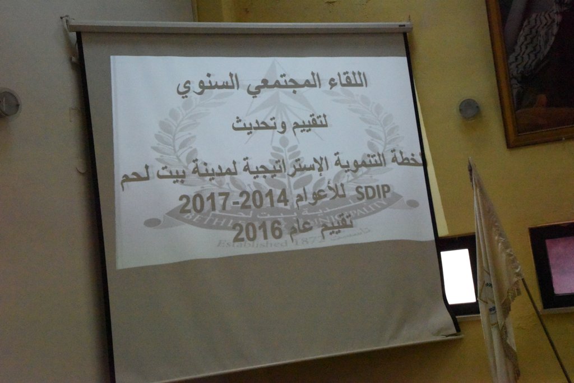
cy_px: 192
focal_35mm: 50
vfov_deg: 27.0
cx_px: 287
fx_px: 797
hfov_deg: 39.6
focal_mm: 50
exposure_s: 1/800
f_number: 14
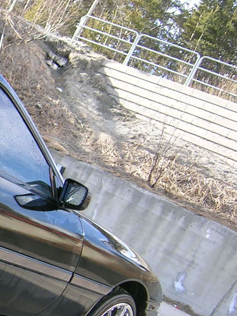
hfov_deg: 16.4
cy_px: 244
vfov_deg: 23.0
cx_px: -89
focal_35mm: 84
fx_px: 767
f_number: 2.9
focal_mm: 6.1
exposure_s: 1/126
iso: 50
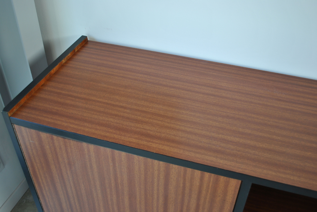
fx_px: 317
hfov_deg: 53.1
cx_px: 158
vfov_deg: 37.0
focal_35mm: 36
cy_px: 106
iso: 200
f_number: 4
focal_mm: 24
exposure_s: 1/60
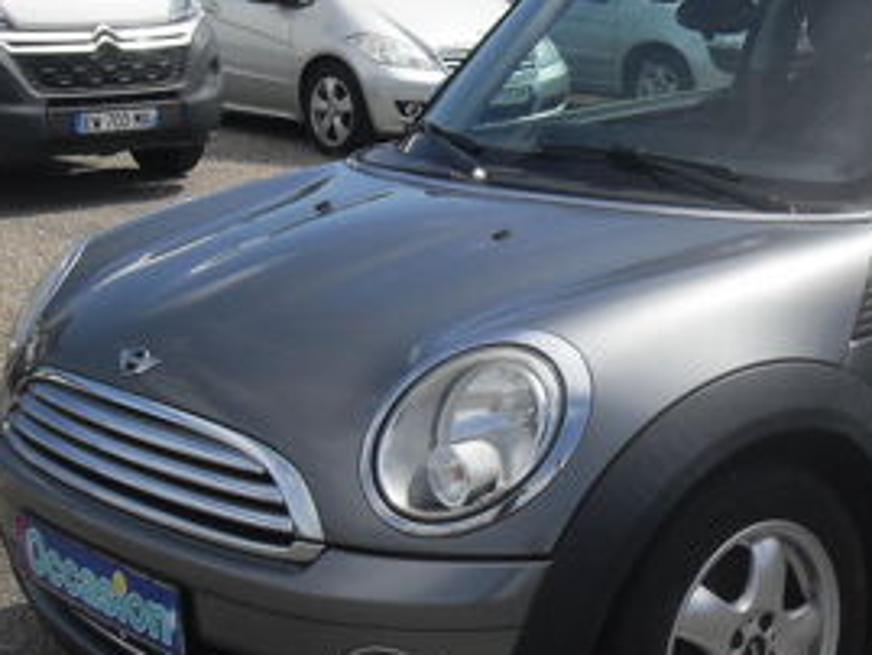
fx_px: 1663
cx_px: 710
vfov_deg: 22.2
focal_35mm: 66
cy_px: 399
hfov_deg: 28.7
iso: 80
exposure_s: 1/90
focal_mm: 6.3
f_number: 8.9
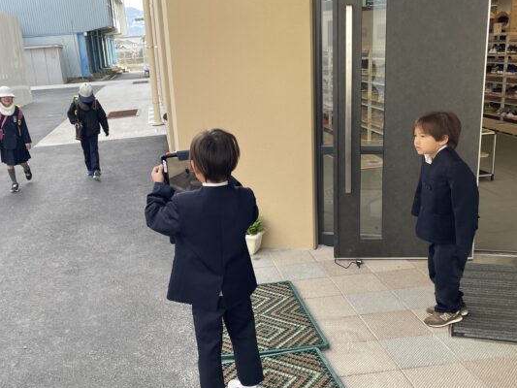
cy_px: 247
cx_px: 226
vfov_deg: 35.7
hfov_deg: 46.7
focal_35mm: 40
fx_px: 598
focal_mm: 4.2
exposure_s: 1/198
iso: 32
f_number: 1.6
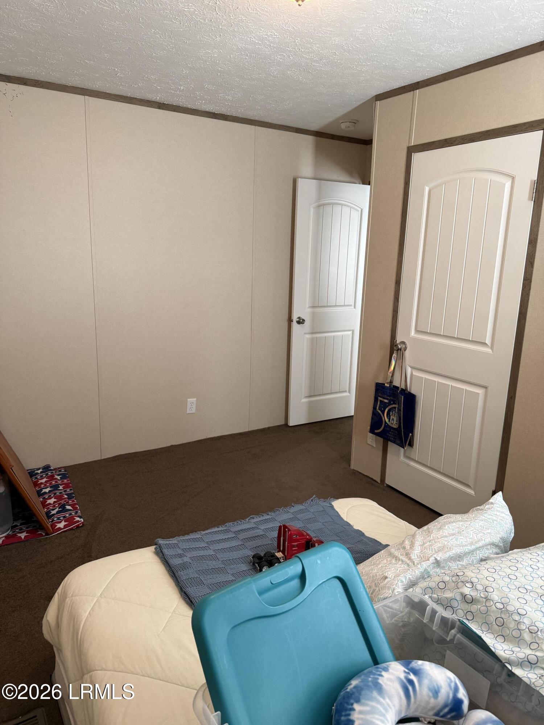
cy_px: 362
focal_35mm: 24
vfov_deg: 71.6
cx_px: 272
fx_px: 503
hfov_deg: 56.8
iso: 250
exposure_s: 1/60
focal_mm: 6.76
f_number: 1.78
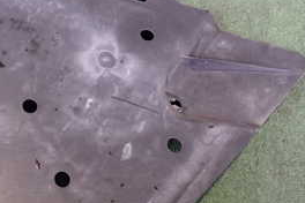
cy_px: 106
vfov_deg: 19.2
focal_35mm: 71
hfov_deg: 27.0
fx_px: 601
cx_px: 5
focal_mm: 5.4
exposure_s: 1/30
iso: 500
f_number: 2.3
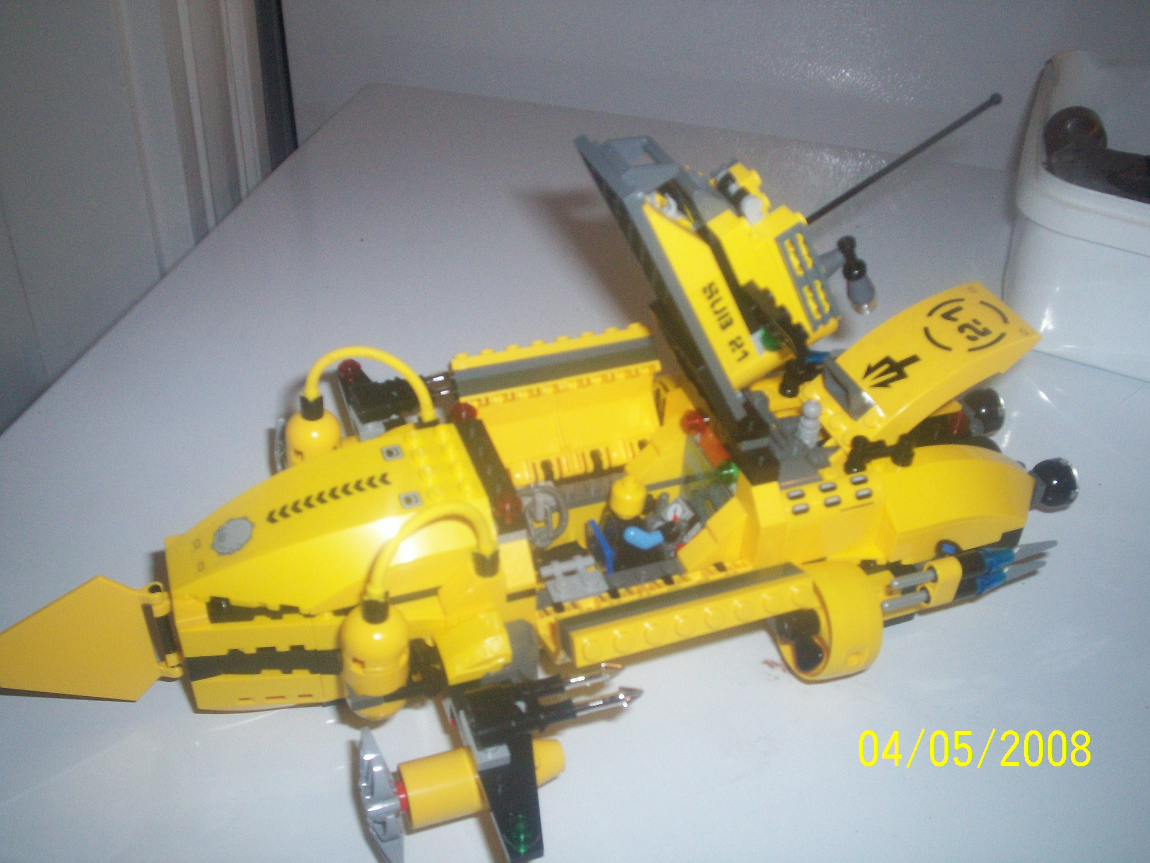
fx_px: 1196
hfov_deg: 51.4
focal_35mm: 36
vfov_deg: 39.7
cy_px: 432
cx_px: 575
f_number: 4.5
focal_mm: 5.9
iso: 140
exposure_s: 1/64
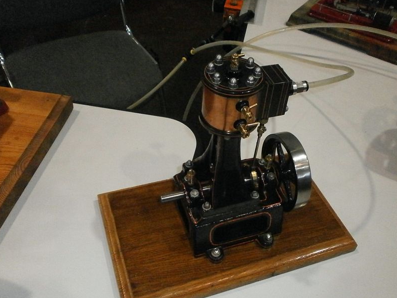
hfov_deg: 52.6
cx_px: 215
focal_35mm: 35
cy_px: 181
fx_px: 401
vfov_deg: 40.5
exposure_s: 1/160
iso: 800
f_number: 2.9
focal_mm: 4.8
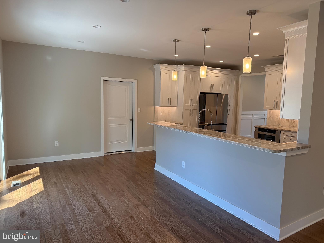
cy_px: 122
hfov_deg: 71.6
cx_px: 162
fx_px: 225
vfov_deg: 56.8
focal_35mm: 24
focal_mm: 6.76
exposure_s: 1/230
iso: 160
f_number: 1.78
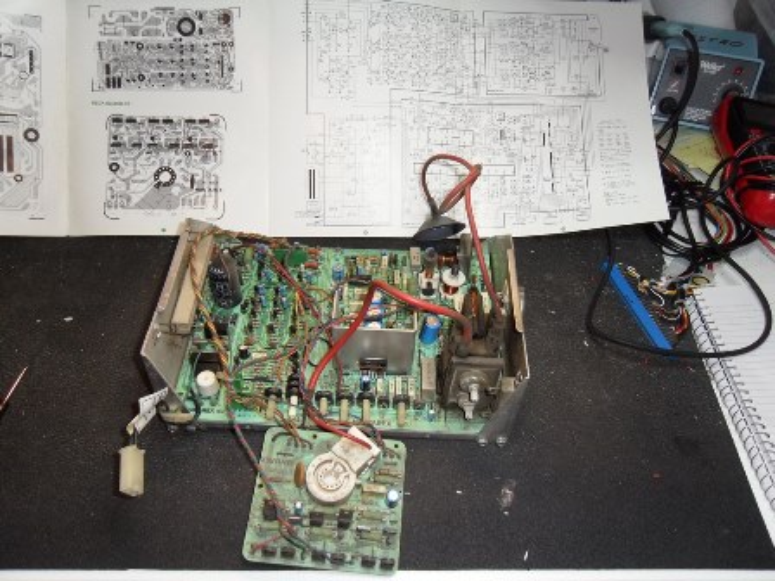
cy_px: 290
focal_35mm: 28
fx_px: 627
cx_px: 388
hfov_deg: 63.4
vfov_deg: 49.7
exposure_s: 1/45
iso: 200
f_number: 3.4
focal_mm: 5
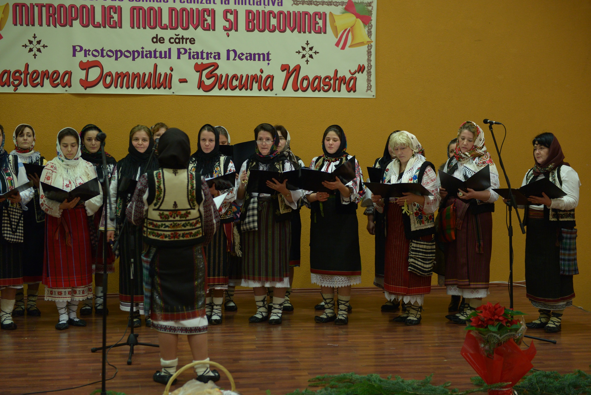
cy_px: 198
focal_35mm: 70
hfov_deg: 28.8
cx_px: 296
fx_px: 1150
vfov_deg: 19.5
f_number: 2.8
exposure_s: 1/60
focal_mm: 70
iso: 1600
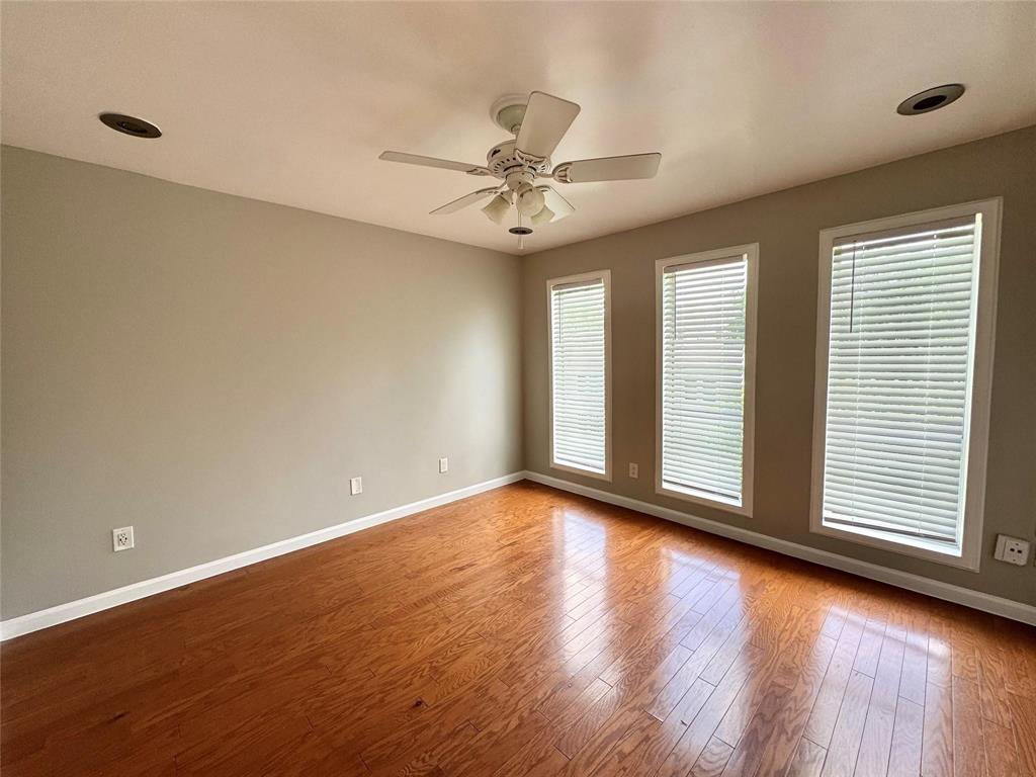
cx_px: 518
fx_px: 419
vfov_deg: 85.7
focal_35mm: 14
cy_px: 388
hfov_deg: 102.1
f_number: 2.2
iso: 40
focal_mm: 2.22
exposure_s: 1/99
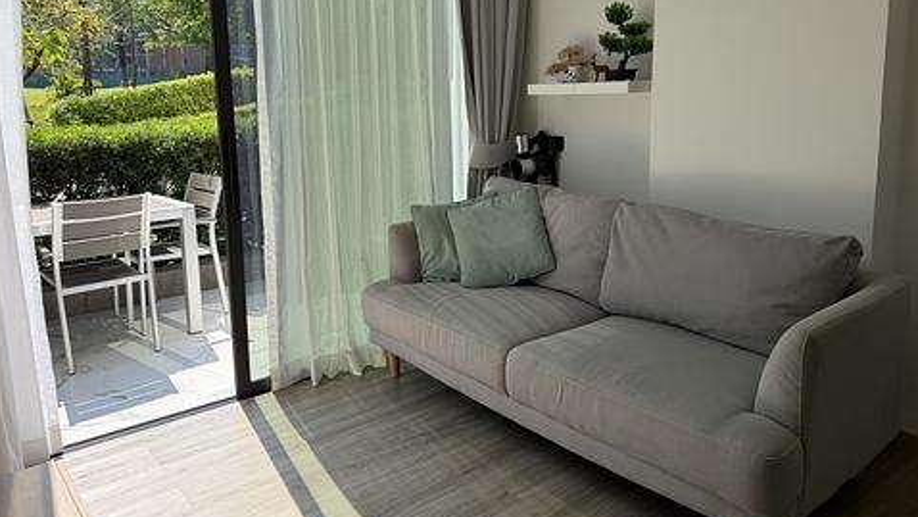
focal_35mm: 28
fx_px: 682
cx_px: 474
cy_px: 177
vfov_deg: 41.0
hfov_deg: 67.9
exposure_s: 1/1653
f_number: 1.78
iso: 100
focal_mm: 6.76
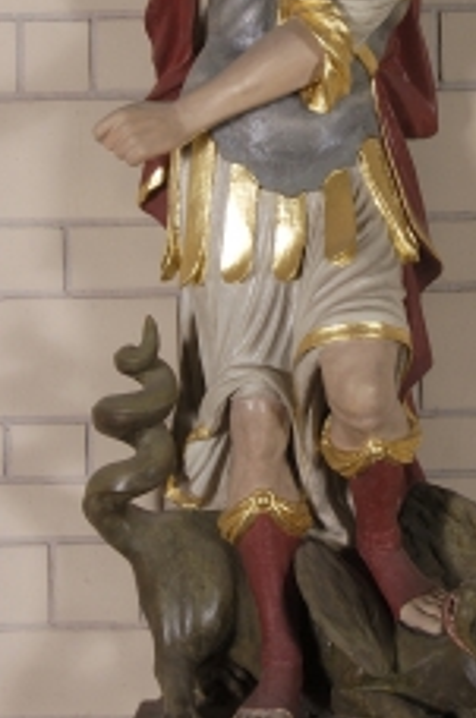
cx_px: 363
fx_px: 1614
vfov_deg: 24.7
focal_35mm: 81
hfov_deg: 16.7
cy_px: 151
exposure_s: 1/30
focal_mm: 24
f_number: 11
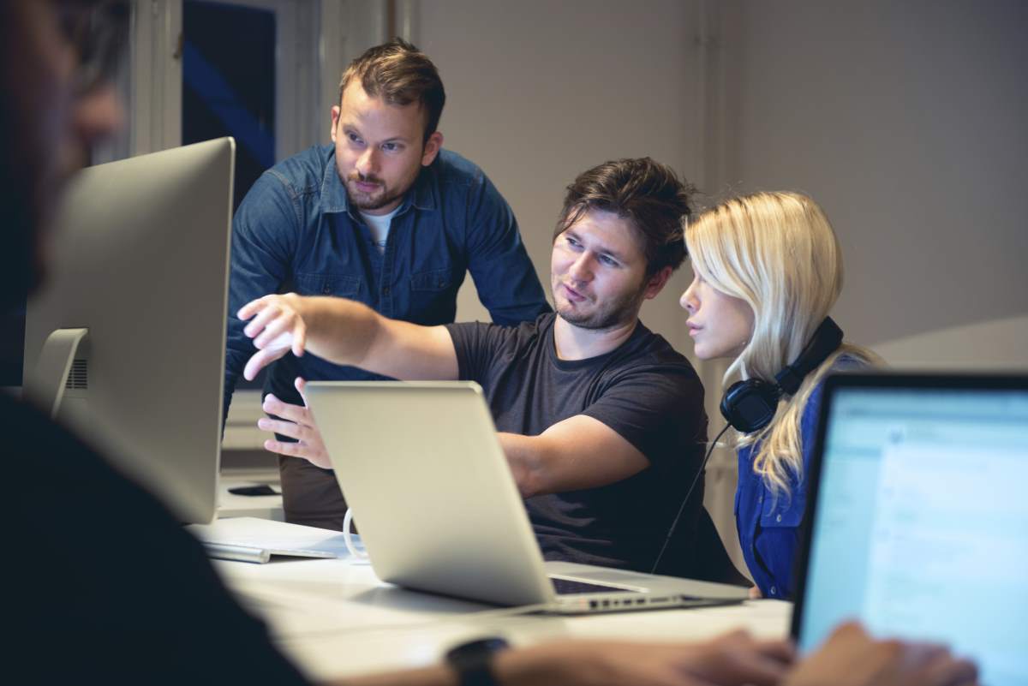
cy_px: 343
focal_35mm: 70
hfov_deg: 28.8
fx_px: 2000
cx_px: 514
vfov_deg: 19.5
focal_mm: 70
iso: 640
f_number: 2.8
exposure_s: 1/25
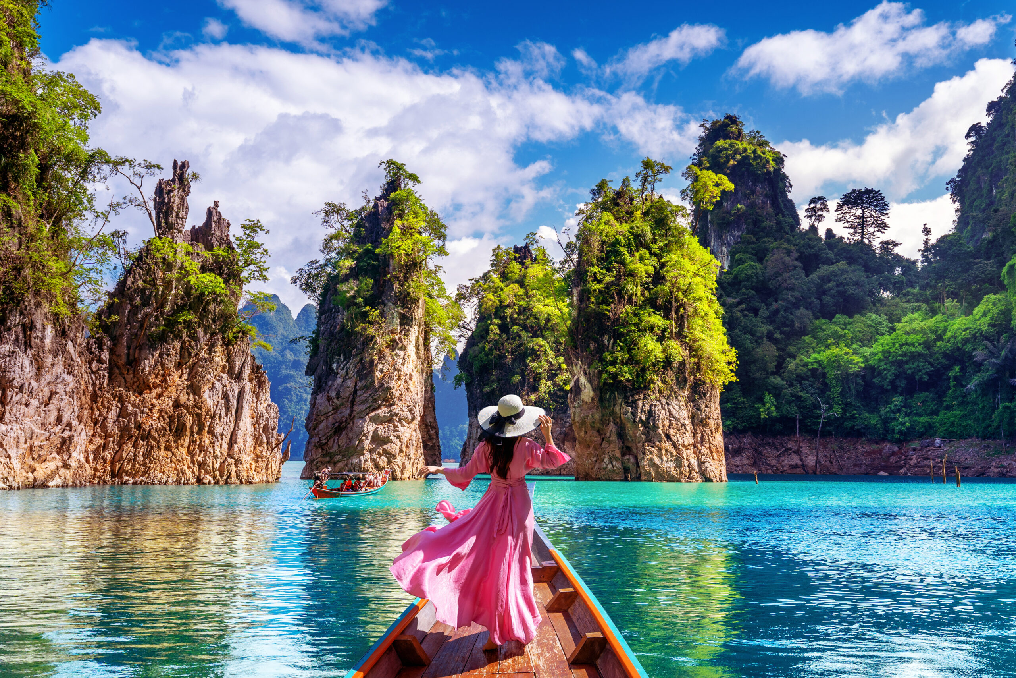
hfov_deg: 54.4
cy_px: 339
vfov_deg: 37.9
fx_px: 988
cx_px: 508
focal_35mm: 35
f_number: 8
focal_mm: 35
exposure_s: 1/250
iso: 100
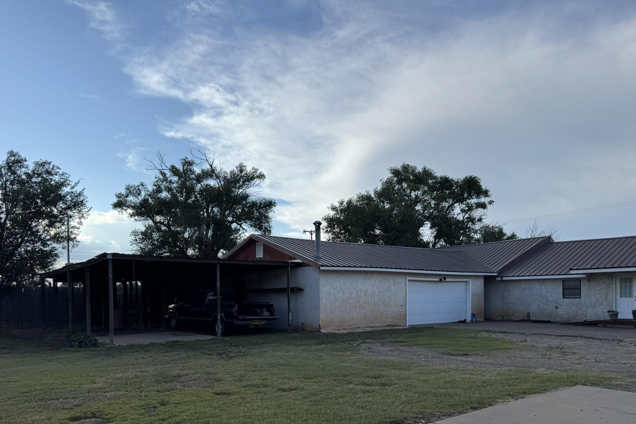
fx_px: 530
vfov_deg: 42.9
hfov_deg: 61.8
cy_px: 286
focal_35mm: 30
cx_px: 352
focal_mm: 6.76
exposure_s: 1/3802
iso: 80
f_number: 1.78
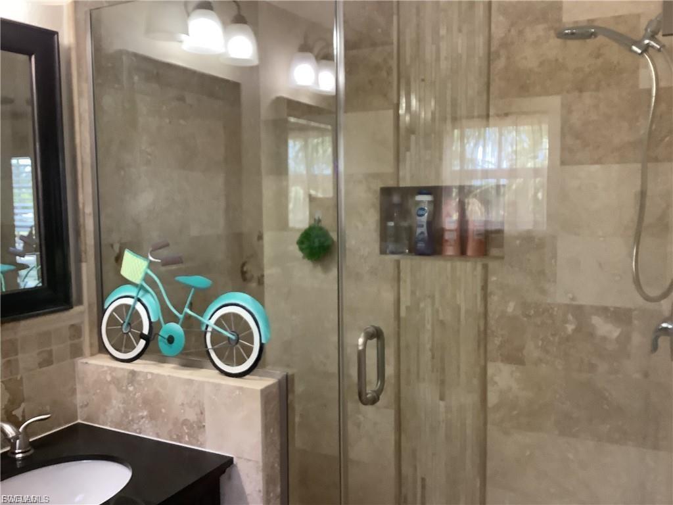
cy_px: 252
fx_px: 603
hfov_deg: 58.4
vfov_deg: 45.4
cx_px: 336
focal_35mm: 31
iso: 320
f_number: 2.4
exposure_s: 1/50
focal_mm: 3.3
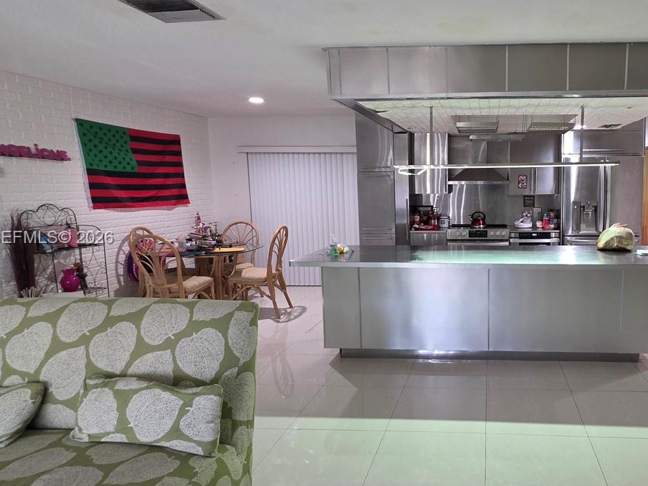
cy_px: 239
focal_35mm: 23
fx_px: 431
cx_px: 464
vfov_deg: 58.9
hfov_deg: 70.3
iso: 320
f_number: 1.9
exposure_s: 1/60
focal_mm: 2.2
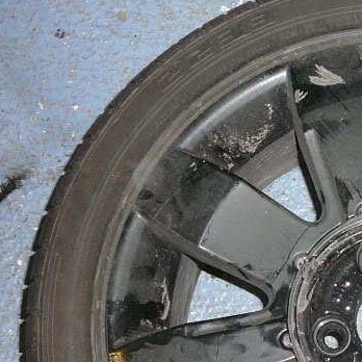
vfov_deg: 18.9
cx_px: 397
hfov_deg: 18.4
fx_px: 1077
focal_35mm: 91
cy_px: 293
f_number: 2.8
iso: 100
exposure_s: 1/30
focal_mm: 5.2
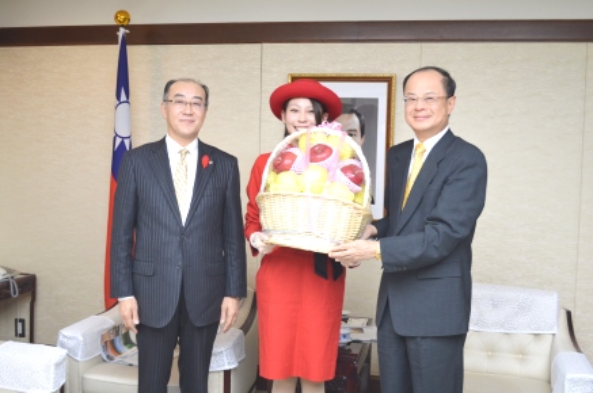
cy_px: 196
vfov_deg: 34.1
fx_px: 641
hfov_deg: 49.6
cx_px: 296
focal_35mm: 39
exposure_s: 1/60
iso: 900
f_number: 4.2
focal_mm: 26
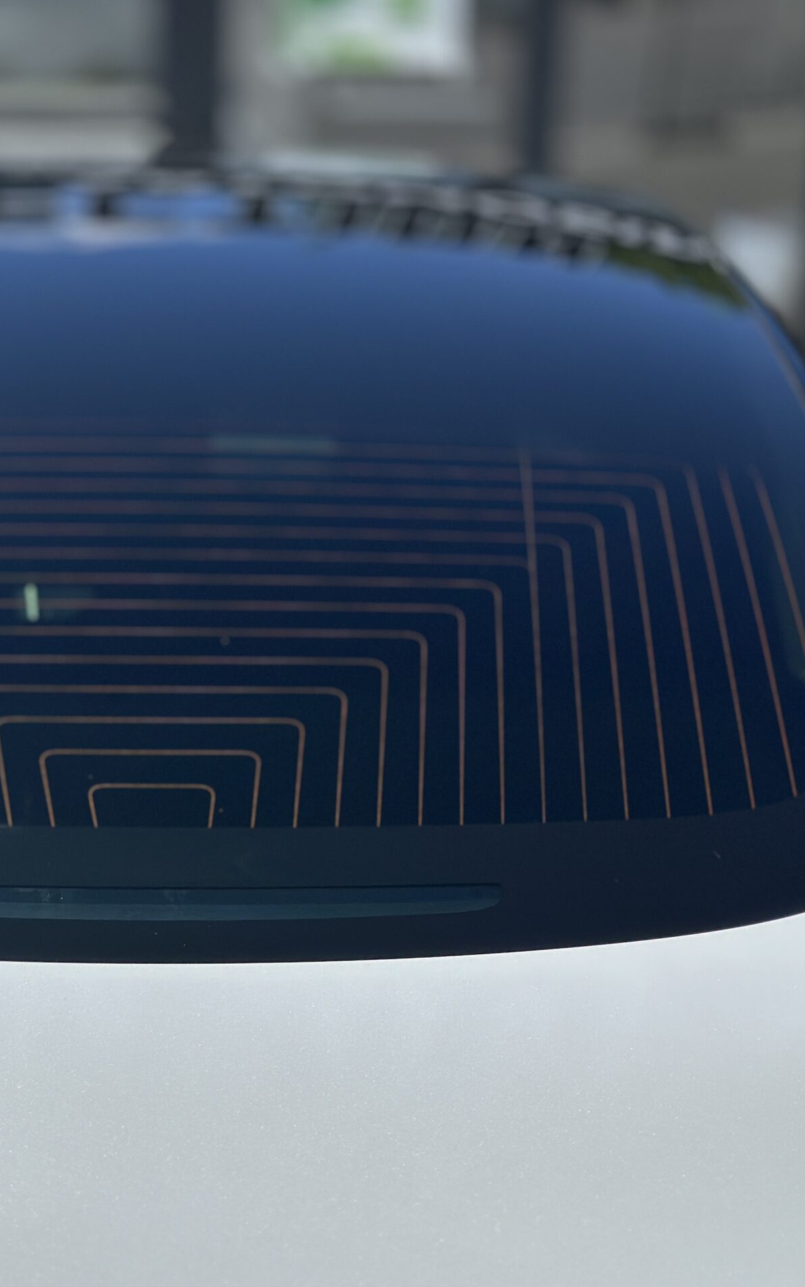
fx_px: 2387
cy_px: 644
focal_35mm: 68
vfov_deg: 30.2
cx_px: 109
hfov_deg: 18.9
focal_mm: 6.86
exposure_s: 1/13699
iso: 100
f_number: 1.78
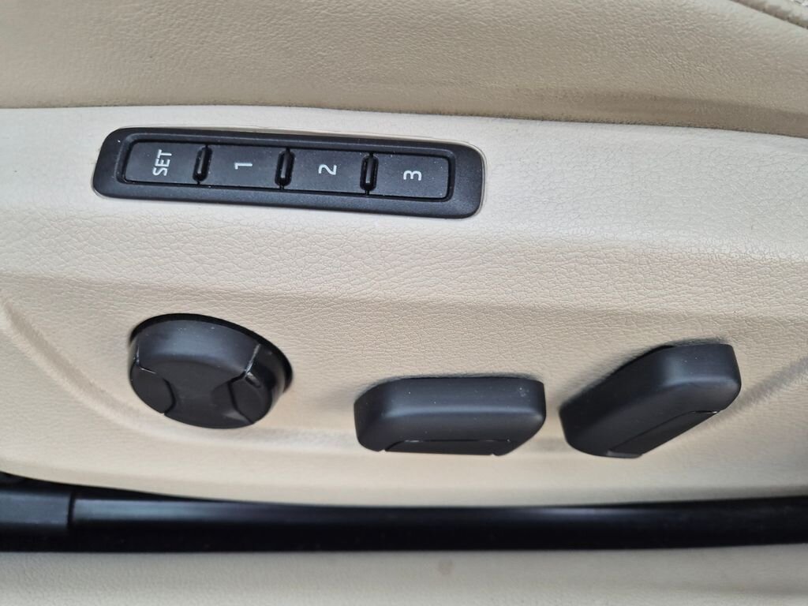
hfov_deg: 73.9
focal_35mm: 23
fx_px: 537
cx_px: 404
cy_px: 303
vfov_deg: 58.9
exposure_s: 1/100
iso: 125
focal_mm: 5.4
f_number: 1.8
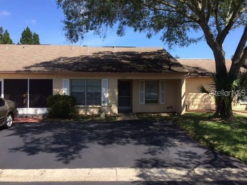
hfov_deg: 60.0
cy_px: 92
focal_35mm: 30
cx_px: 124
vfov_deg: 46.8
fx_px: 214
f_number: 2.2
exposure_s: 1/1282
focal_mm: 4.12
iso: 32
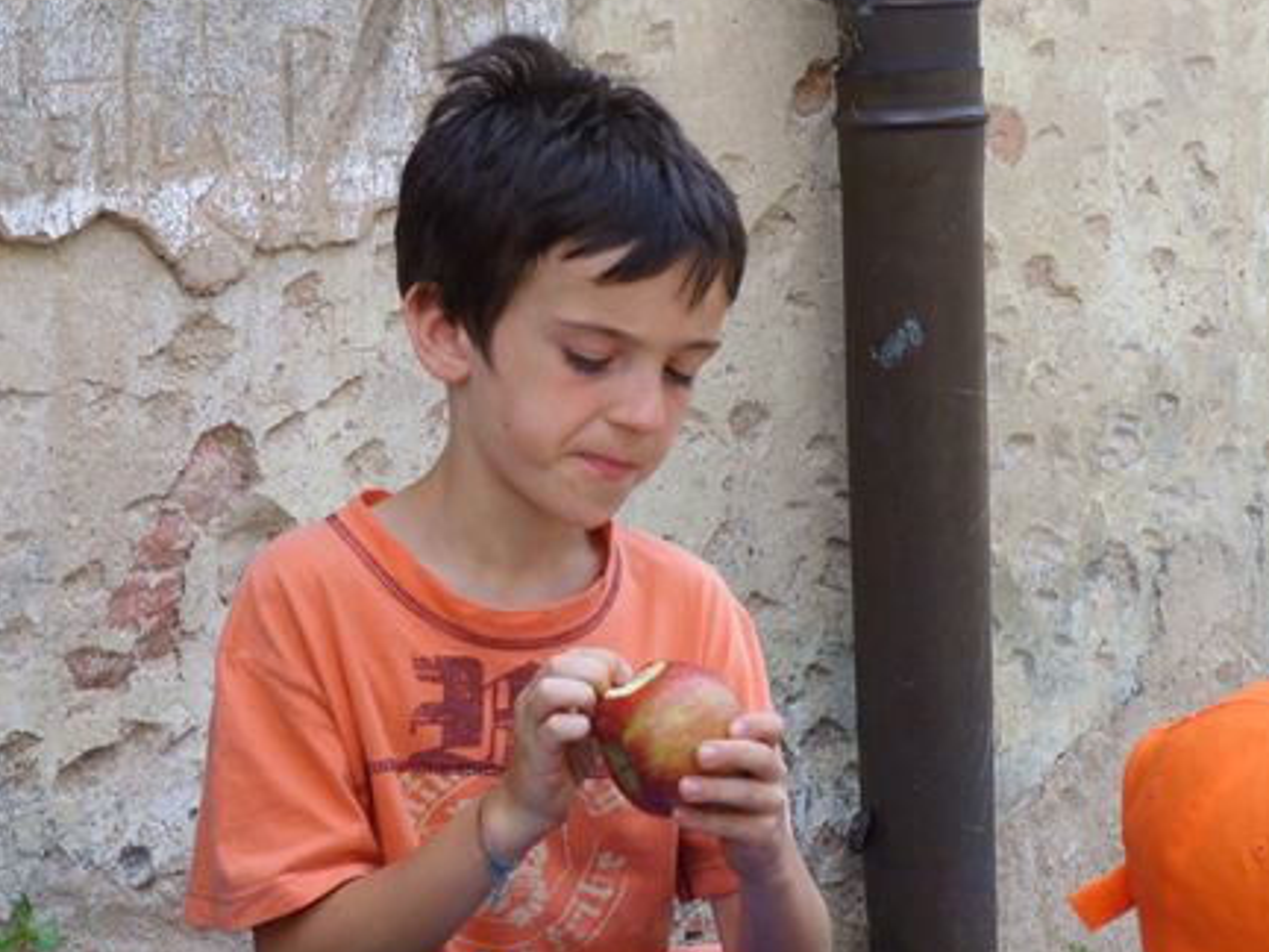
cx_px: 690
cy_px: 332
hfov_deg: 12.6
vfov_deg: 9.4
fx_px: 5756
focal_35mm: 157
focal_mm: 23.31
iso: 50
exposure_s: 1/125
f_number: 5.1
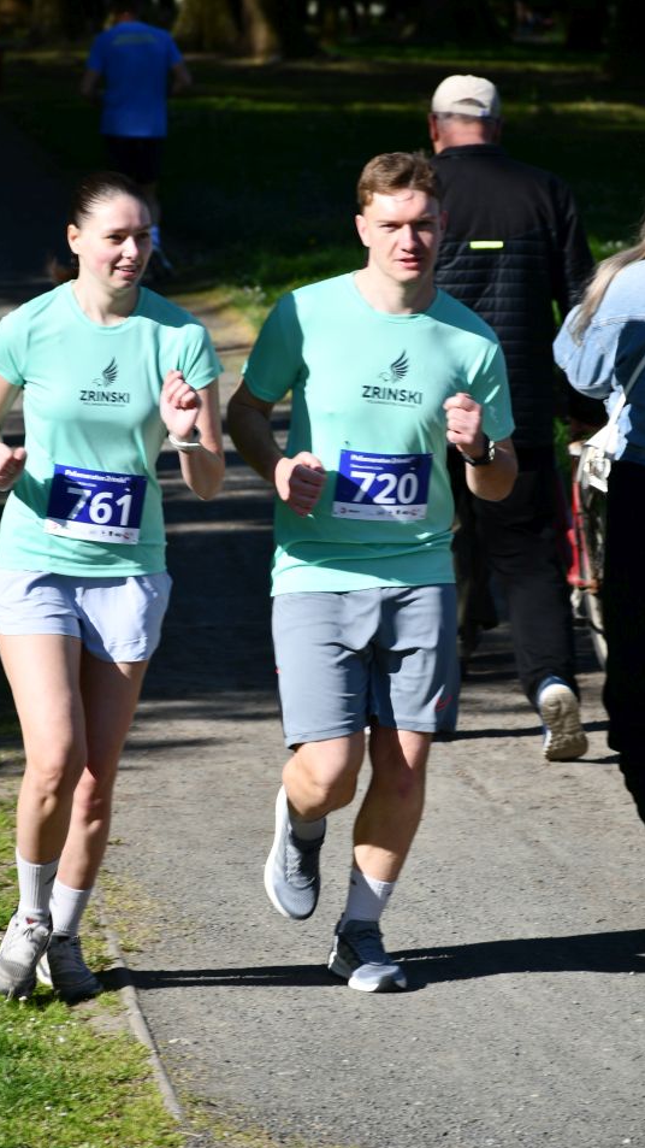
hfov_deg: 6.3
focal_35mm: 193
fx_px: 5869
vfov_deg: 11.2
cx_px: 283
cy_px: 577
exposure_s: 1/250
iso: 100
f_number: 8
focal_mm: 122
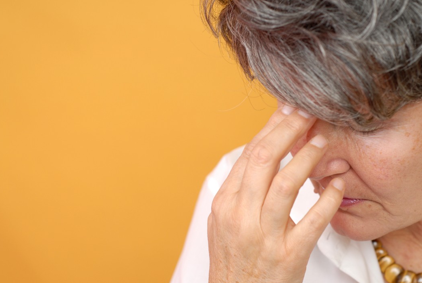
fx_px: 1009
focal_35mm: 86
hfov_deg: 23.6
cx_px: 238
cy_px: 136
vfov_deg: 15.9
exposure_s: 1/250
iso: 100
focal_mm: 50
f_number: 3.5
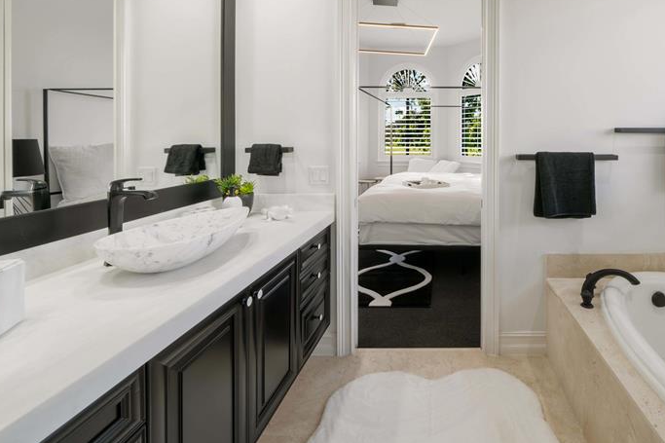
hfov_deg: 86.1
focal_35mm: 18
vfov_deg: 65.5
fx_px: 332
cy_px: 147
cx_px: 456
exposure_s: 1/2.5
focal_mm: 12
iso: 200
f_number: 11
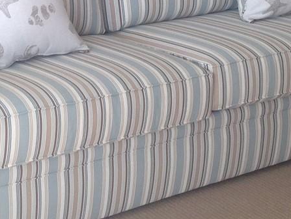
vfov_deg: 12.2
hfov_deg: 16.6
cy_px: -74
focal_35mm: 118
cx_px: 72
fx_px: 993
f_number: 2.4
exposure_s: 1/120
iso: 64
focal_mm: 4.12
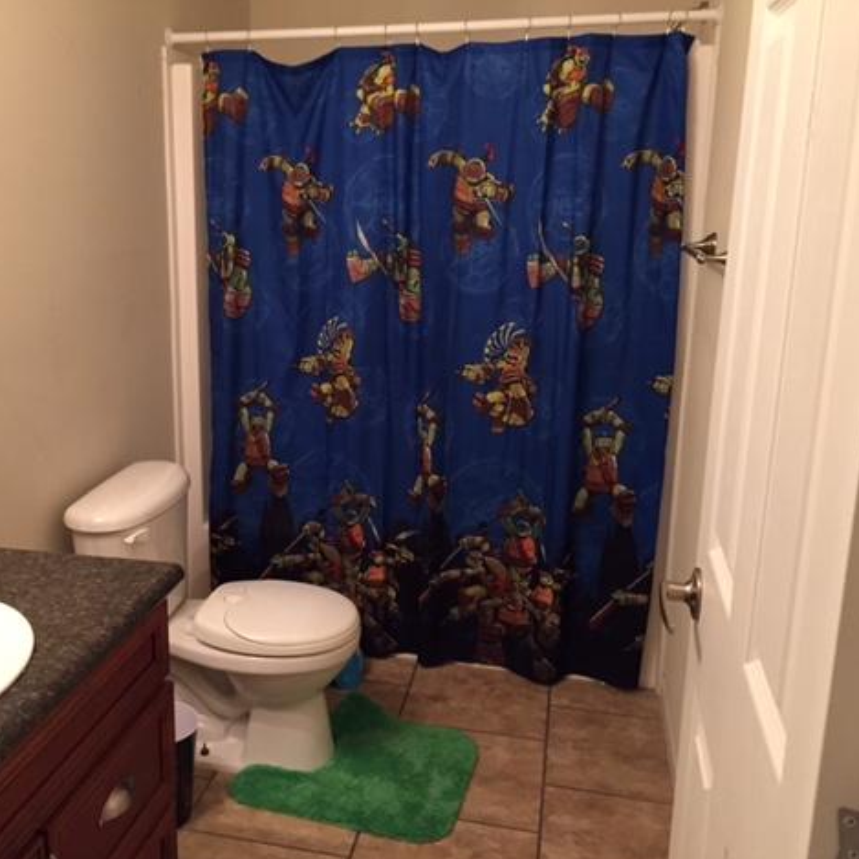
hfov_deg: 46.7
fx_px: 983
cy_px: 436
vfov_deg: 47.2
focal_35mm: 35
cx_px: 311
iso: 250
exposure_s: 1/15
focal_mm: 4.15
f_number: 2.2
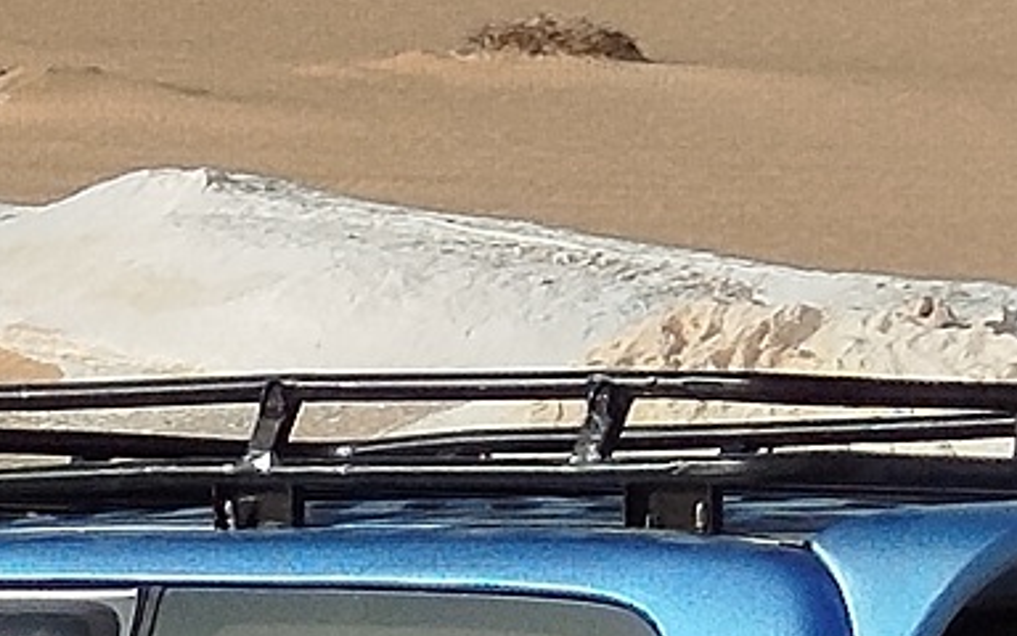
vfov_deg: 8.4
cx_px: -313
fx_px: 4213
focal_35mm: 152
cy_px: 947
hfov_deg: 13.3
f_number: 1.7
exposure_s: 1/1220
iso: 50
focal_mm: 5.31
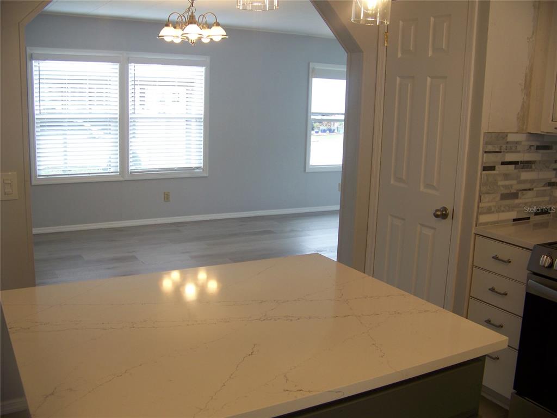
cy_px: 209
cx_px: 278
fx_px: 579
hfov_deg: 51.4
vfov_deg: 39.7
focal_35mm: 36
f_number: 2.8
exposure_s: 1/30
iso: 64
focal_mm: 5.85
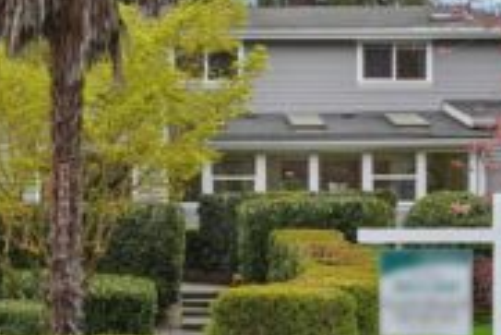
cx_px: 75
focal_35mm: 93
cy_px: 96
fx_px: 1295
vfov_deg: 14.7
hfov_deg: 21.5
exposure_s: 1/125
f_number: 8
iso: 320
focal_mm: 28
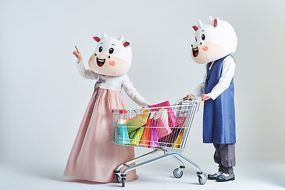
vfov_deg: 23.4
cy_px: 95
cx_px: 142
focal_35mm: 58
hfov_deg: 34.5
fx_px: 459
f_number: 11
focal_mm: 58
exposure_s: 1/125
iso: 100
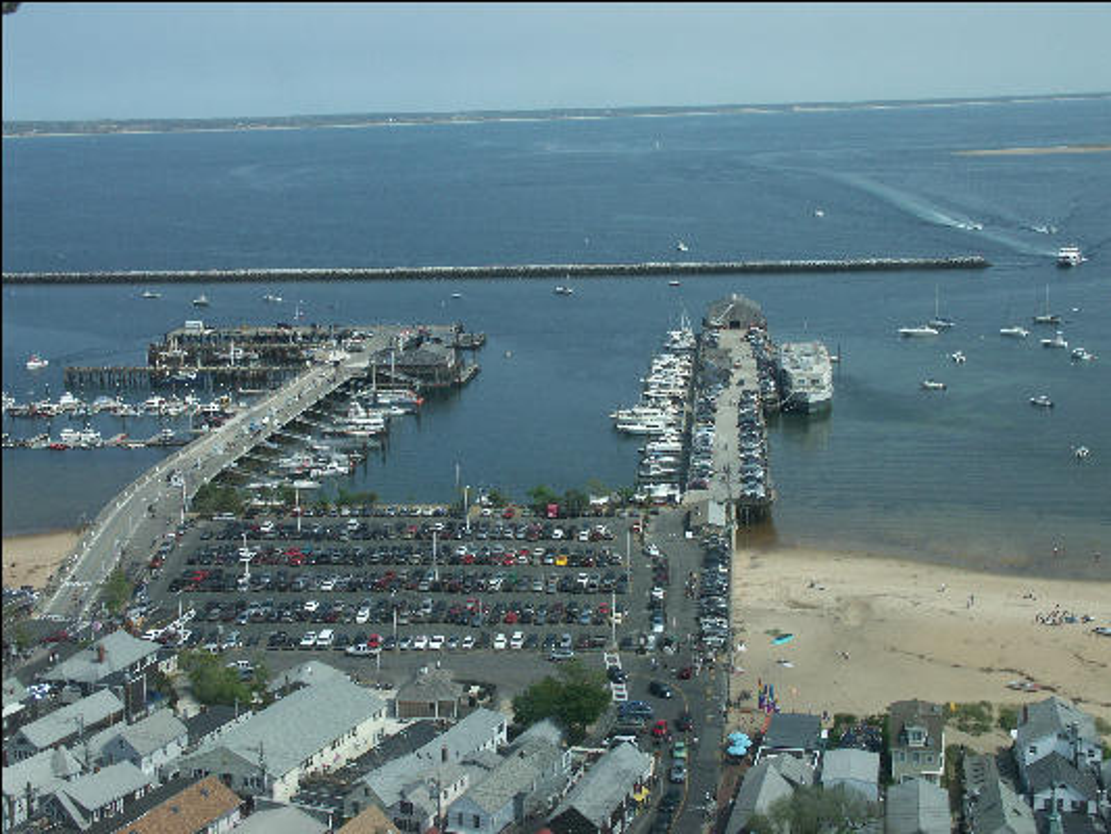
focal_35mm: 51
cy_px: 417
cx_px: 556
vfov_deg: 28.6
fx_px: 1637
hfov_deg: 37.5
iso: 100
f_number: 8
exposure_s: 1/500
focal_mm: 13.13
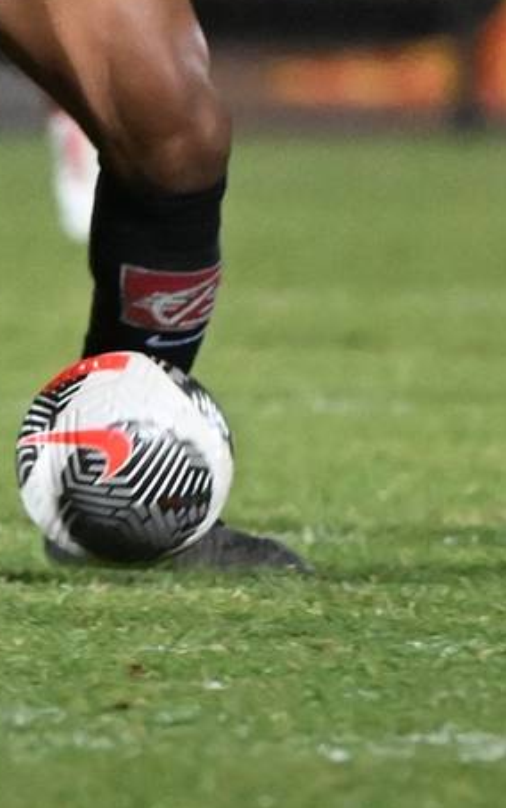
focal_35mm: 2586
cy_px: -311
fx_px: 57022
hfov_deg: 0.5
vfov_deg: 0.8
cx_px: -255
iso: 6400
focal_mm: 400
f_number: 4
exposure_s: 1/500
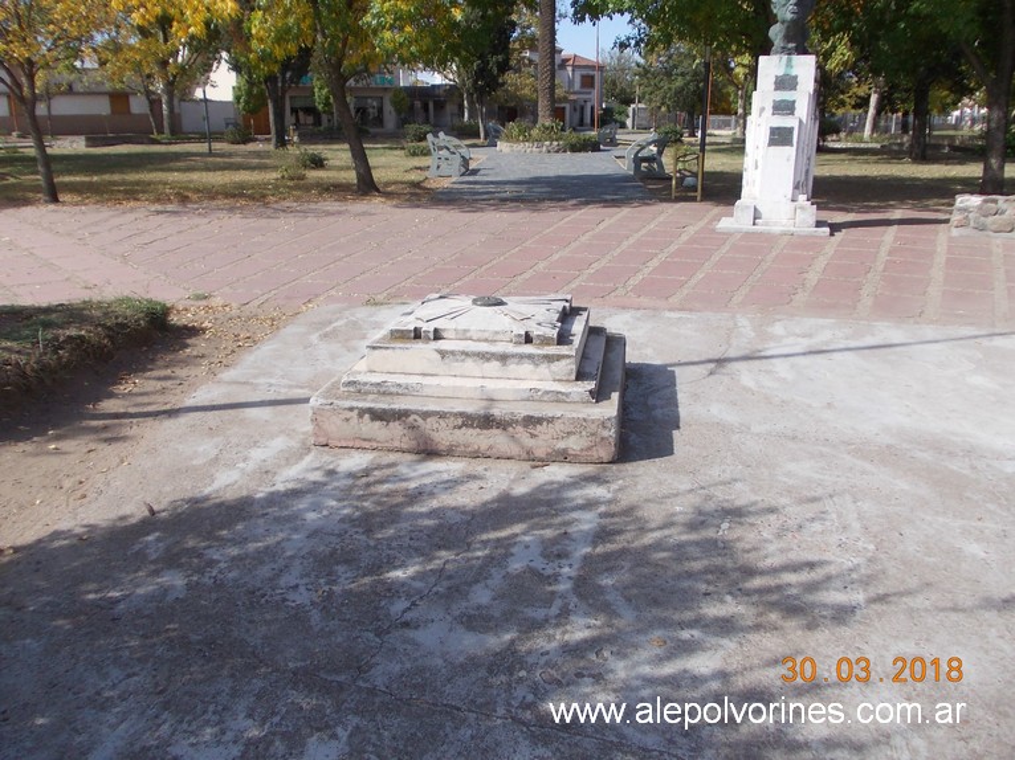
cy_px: 380
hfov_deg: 63.5
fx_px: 821
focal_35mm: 28
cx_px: 508
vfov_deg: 49.7
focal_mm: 4
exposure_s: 1/250
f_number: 5.4
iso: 80
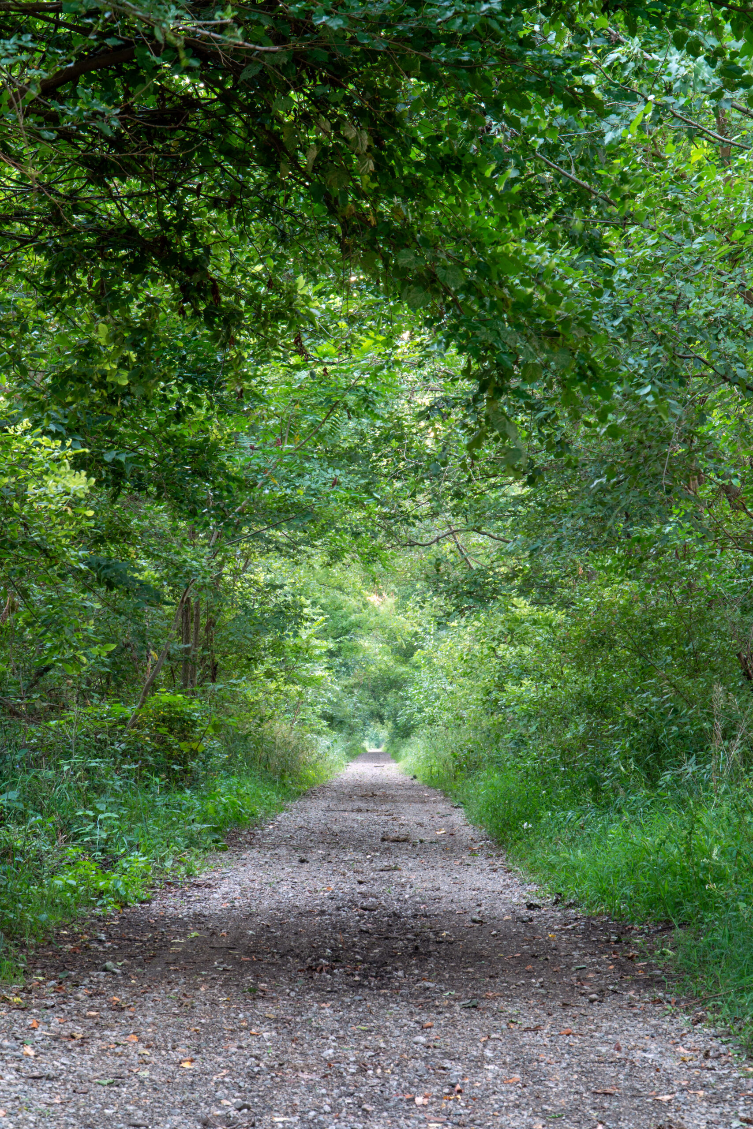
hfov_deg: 18.2
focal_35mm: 75
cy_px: 564
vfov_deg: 27.0
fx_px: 2353
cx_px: 376
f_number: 16
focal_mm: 50
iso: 100
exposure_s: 15
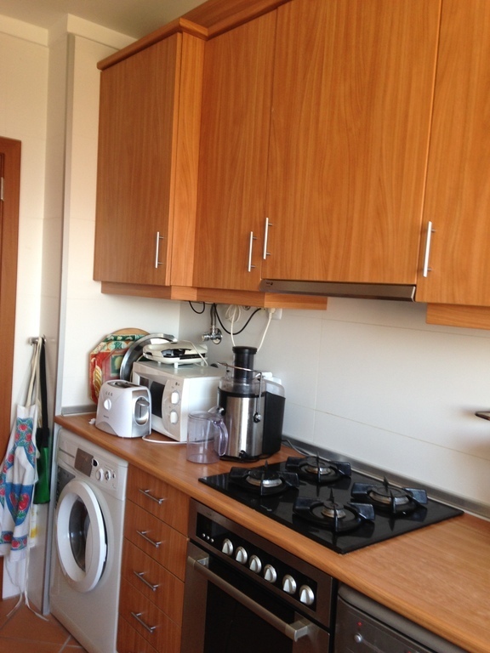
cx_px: 245
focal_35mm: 33
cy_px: 326
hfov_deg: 42.9
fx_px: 623
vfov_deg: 55.4
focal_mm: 4.12
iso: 64
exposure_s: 1/20
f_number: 2.4
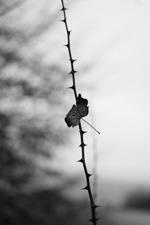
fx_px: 312
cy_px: 112
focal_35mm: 50
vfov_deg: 39.6
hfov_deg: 27.0
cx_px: 75
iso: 400
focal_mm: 50
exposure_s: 1/1250
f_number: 2.4
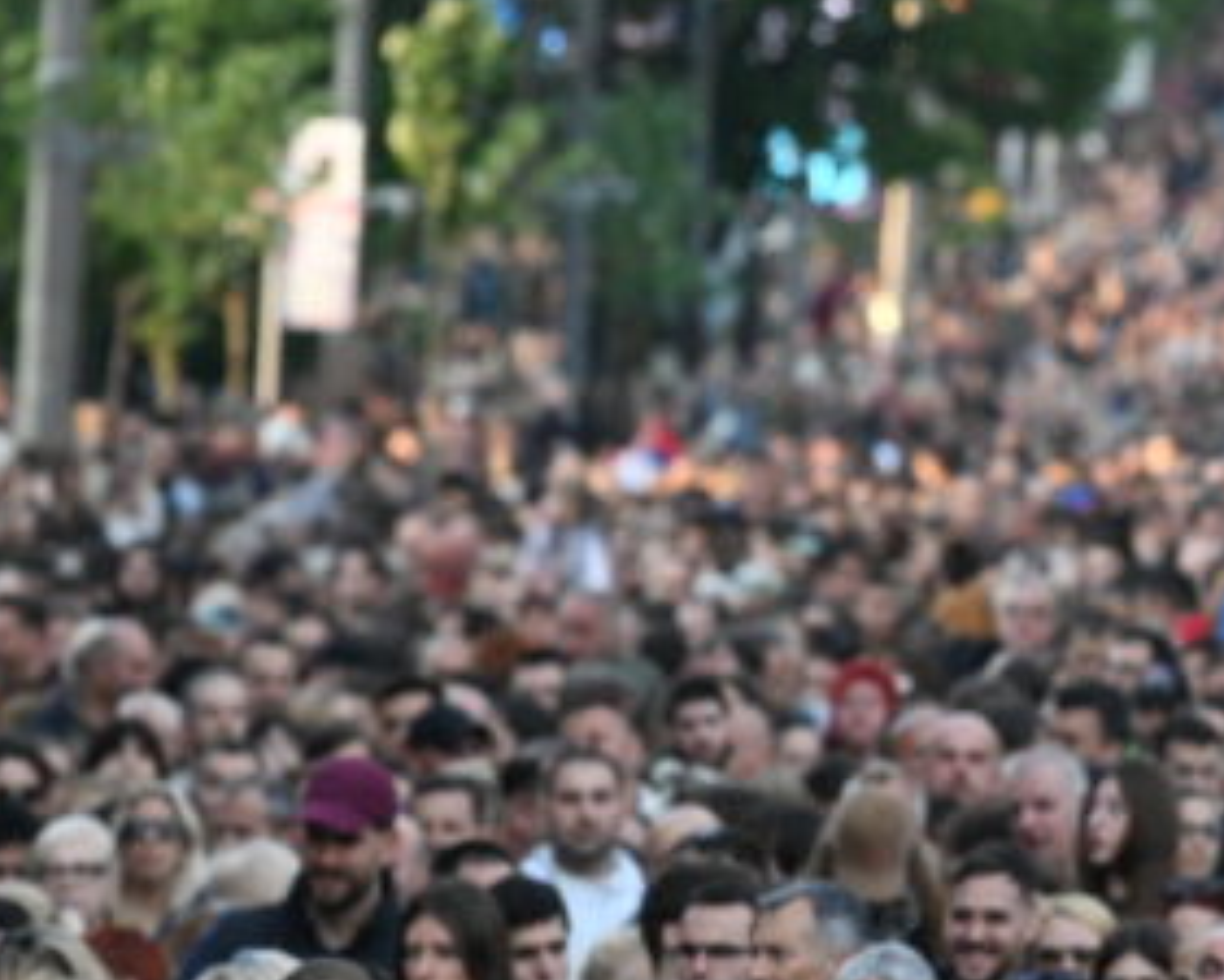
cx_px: 1751
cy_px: 734
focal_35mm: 685
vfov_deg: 2.3
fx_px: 24823
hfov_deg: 2.8
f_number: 5
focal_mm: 200
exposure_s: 1/500
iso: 1600
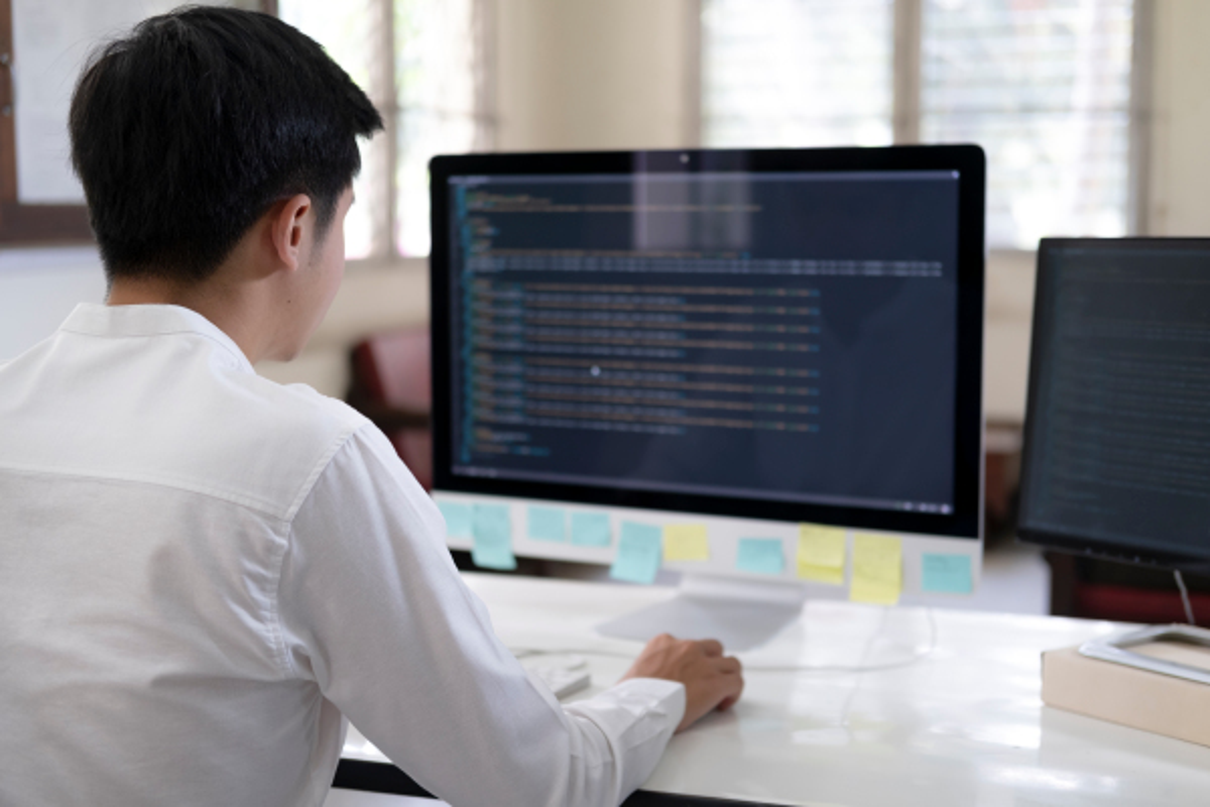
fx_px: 1781
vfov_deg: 25.5
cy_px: 404
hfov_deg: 37.5
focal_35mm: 53
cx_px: 605
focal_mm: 35
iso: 320
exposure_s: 1/125
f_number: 2
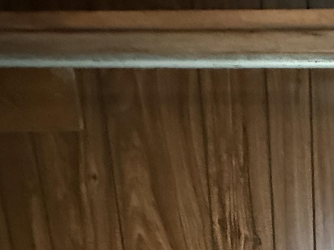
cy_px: 361
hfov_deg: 30.9
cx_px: 361
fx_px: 540
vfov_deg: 22.2
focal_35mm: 56
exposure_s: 1/30
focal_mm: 2.22
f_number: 2.2
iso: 1250
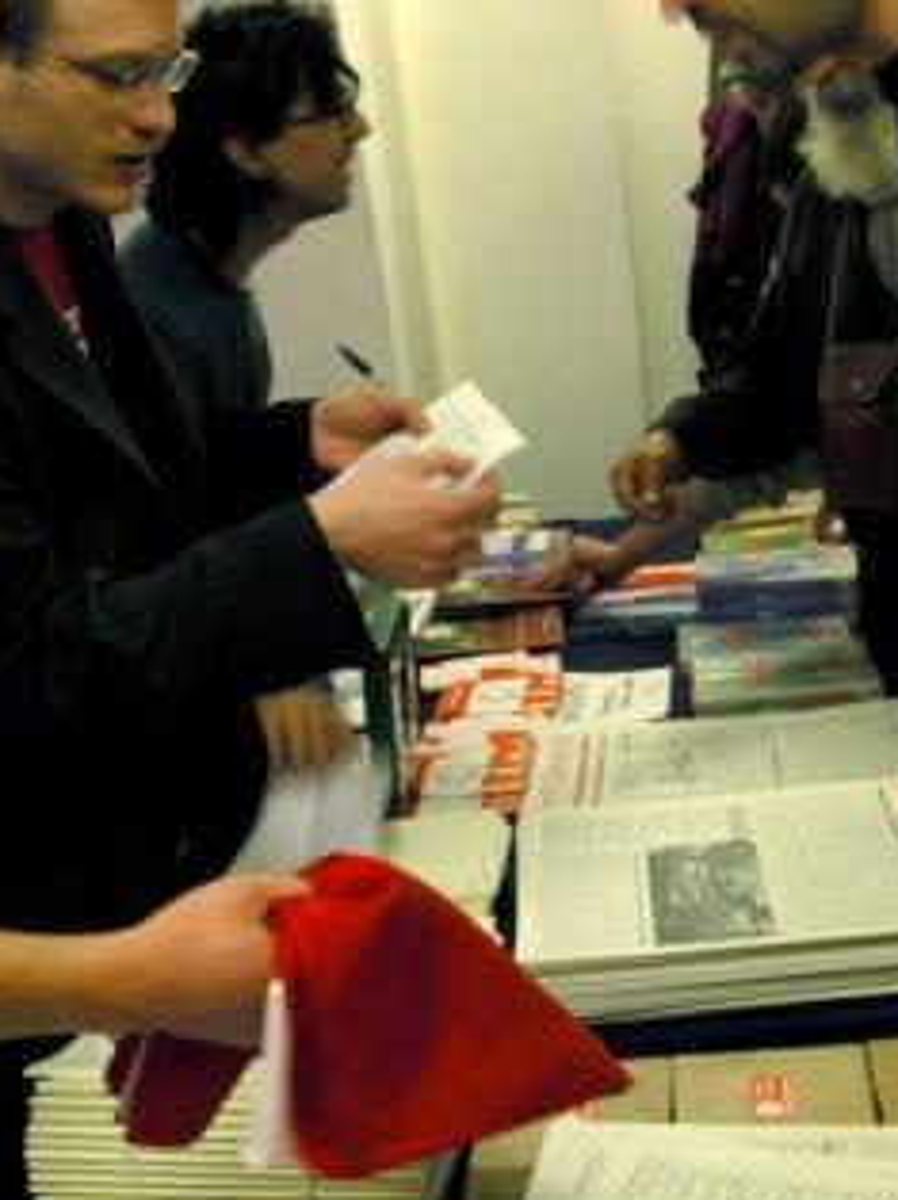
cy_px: 642
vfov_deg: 38.2
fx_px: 1732
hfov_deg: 28.9
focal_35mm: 50
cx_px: 329
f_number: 4
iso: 100
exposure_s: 1/7.3
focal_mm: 8.9
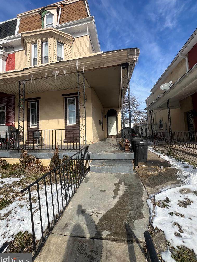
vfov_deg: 102.0
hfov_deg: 85.6
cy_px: 127
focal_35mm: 14
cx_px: 92
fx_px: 106
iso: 32
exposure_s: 1/1248
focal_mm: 1.57
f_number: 1.8
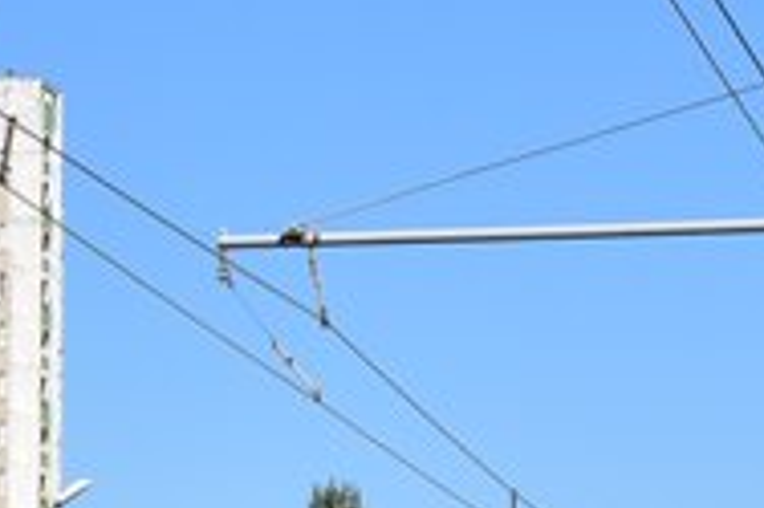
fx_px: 6058
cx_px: -390
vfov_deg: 4.8
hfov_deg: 7.1
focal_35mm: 286
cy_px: 835
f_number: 10
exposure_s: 1/400
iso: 200
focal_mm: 35
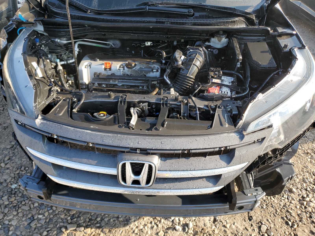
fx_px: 237
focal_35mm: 26
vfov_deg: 53.1
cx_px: 158
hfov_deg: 67.3
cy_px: 118
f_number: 1.5
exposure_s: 1/526
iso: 50
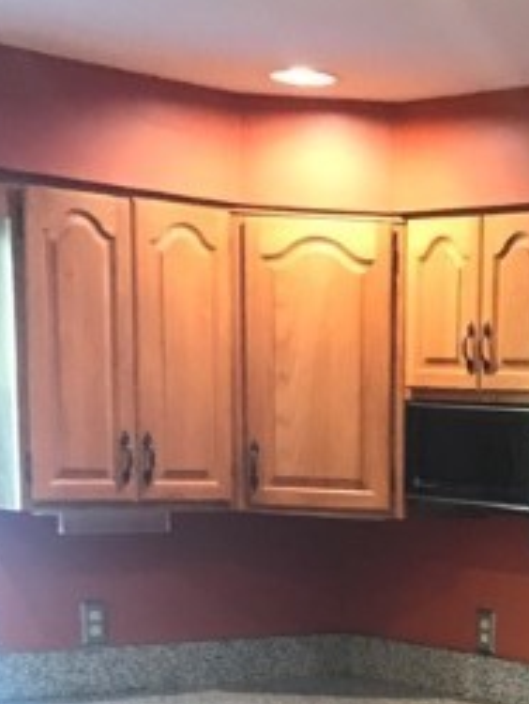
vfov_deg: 21.2
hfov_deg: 16.6
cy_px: 836
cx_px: 611
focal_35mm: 86
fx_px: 1749
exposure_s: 1/15
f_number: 1.8
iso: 80
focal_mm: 3.99
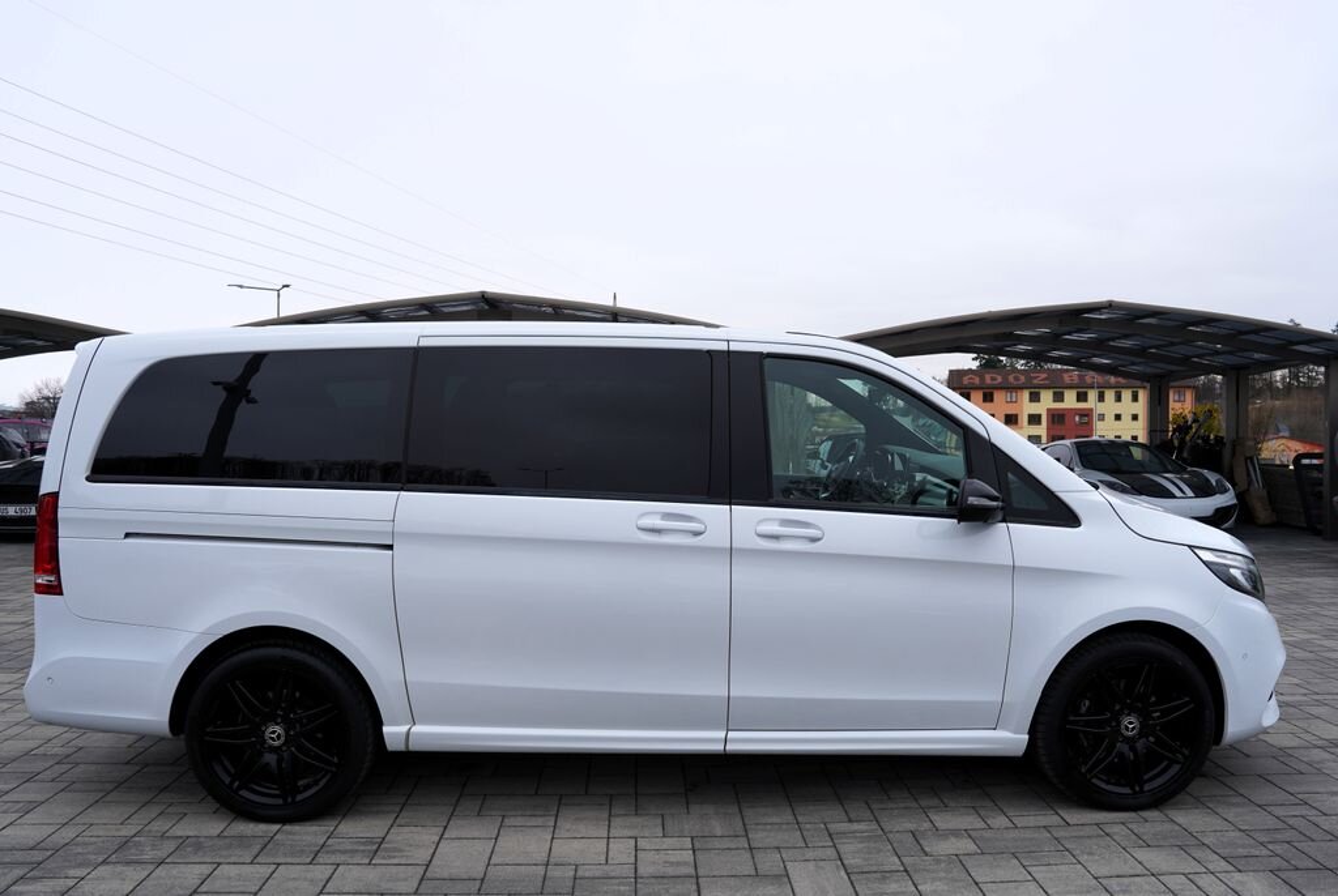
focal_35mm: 24
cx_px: 669
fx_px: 893
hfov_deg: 73.7
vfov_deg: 53.3
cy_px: 448
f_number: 5.6
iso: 100
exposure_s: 1/125
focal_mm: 24
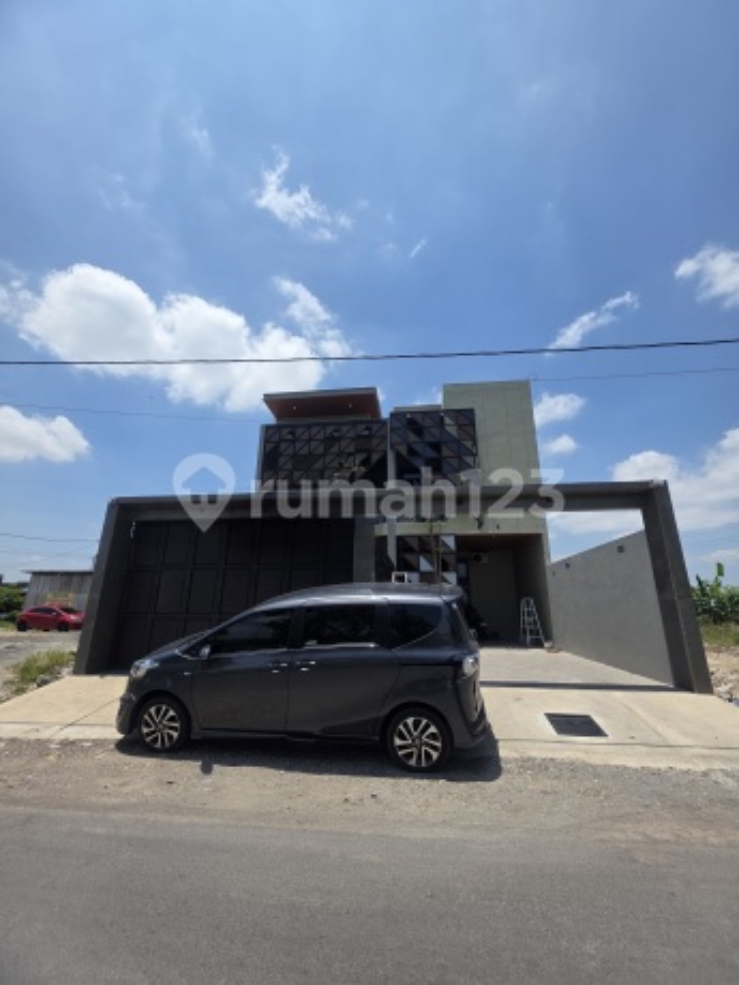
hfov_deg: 89.9
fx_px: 370
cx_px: 370
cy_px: 492
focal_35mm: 13
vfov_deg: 106.2
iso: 40
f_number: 1.9
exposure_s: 1/3333
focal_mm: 2.2
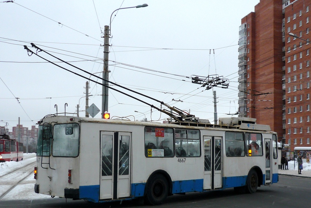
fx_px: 320
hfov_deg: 51.9
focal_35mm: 37
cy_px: 123
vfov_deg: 35.8
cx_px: 155
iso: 100
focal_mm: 5.5
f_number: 2.8
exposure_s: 1/160
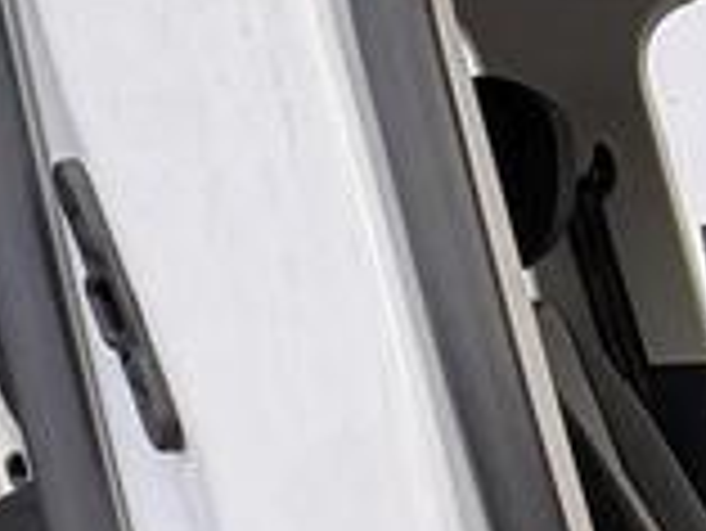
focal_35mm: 80
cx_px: 1313
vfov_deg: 17.8
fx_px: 1633
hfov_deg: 18.4
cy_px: 590
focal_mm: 2.22
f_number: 2.2
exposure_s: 1/195
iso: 64
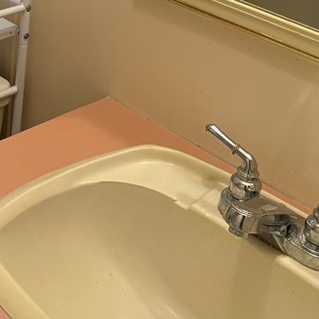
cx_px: -70
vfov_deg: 20.1
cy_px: -41
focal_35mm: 82
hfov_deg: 19.8
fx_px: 855
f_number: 1.6
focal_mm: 5.96
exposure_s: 1/60
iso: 125
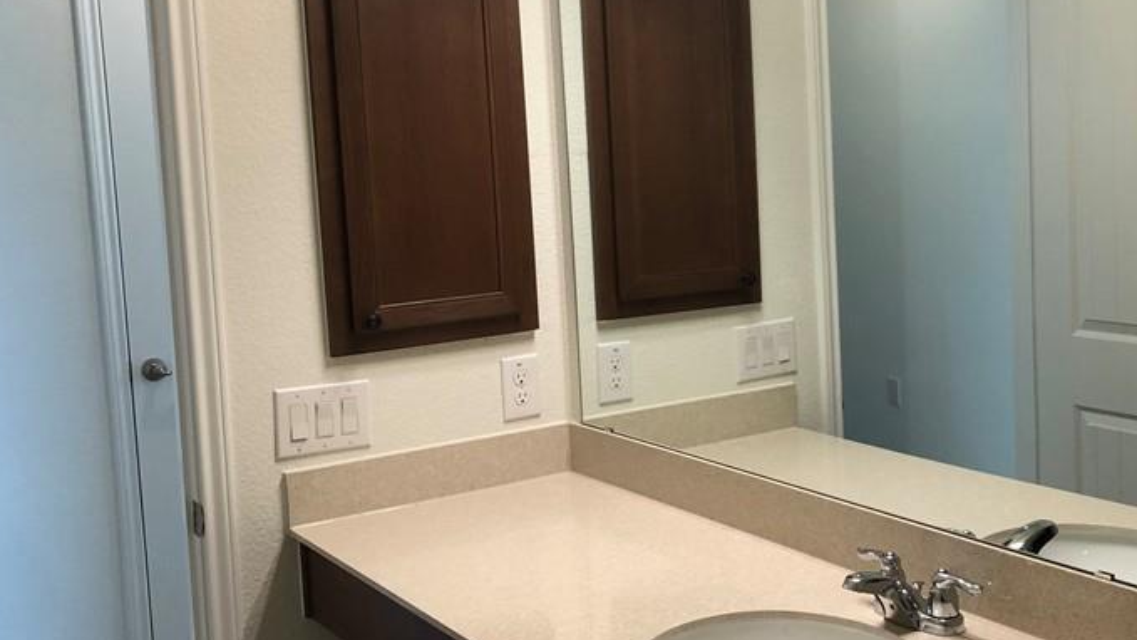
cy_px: 221
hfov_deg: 43.7
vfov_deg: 25.9
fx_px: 1387
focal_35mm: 46
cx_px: 790
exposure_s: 1/40
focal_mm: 4
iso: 25
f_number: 1.8
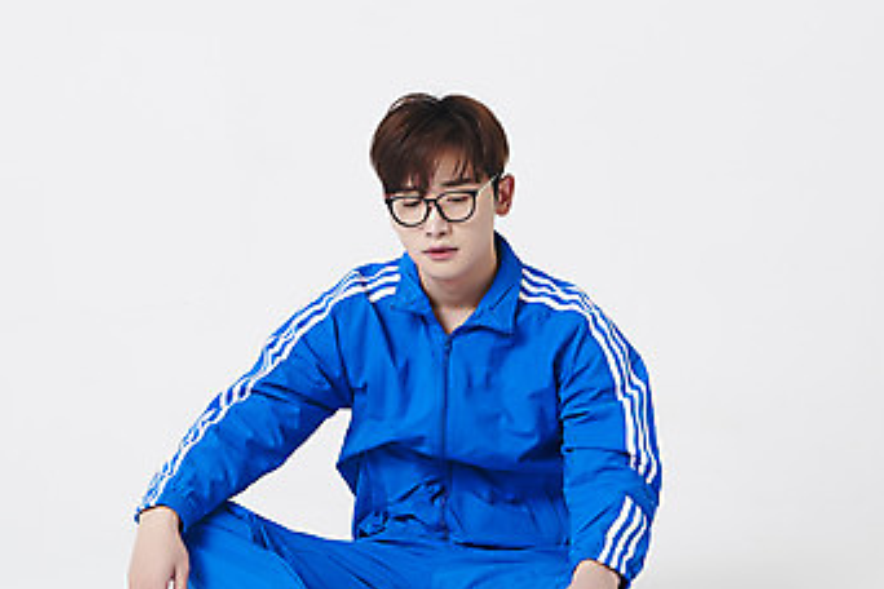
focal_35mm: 114
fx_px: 2799
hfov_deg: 17.8
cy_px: 326
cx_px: 151
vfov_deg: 12.0
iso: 100
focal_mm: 65
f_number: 13
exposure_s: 1/125
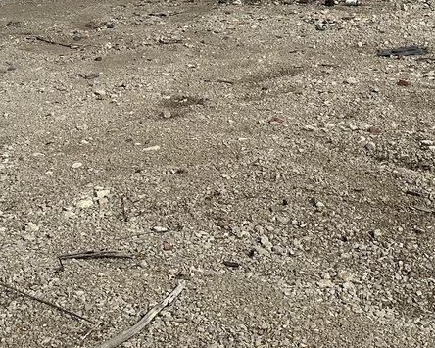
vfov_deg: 19.6
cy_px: 4
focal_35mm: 76
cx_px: 277
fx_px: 978
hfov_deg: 25.0
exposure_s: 1/9709
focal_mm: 6.86
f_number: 1.78
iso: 80
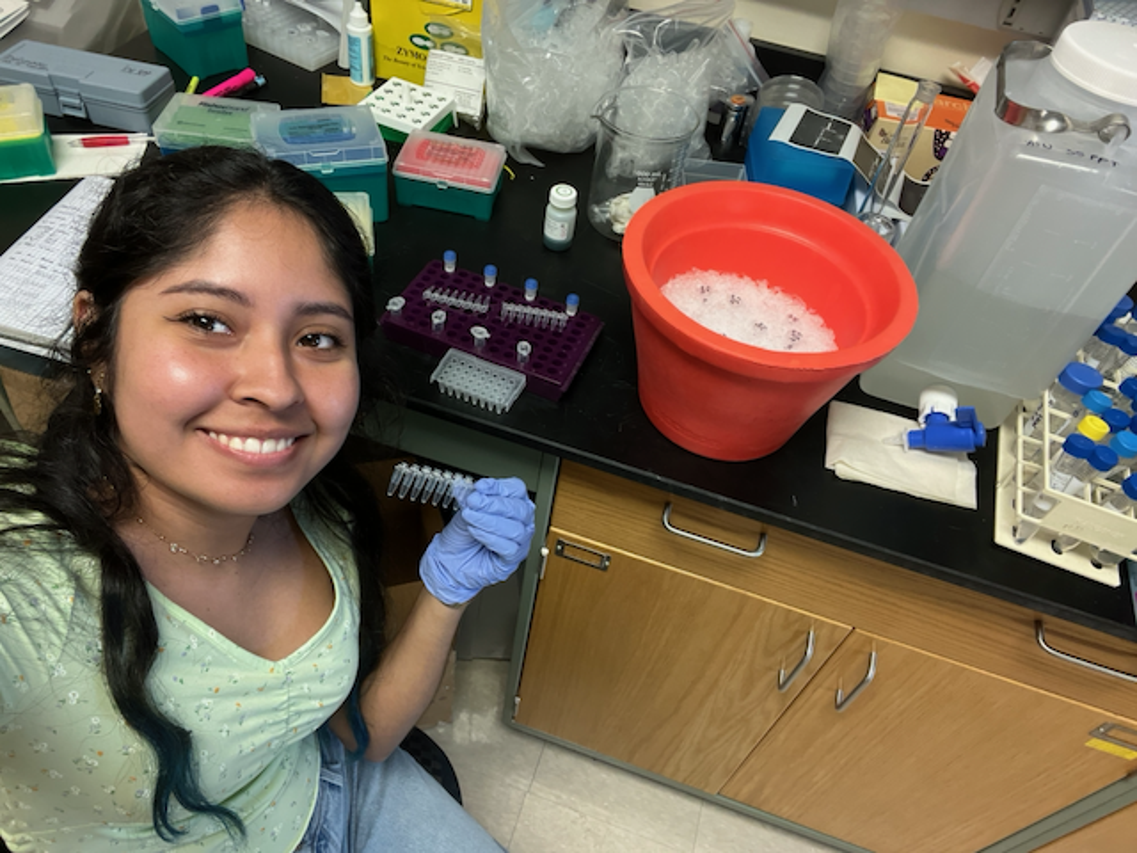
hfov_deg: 73.9
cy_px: 426
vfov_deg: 58.9
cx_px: 568
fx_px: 755
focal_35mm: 23
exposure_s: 1/60
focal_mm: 2.71
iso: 160
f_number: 2.2
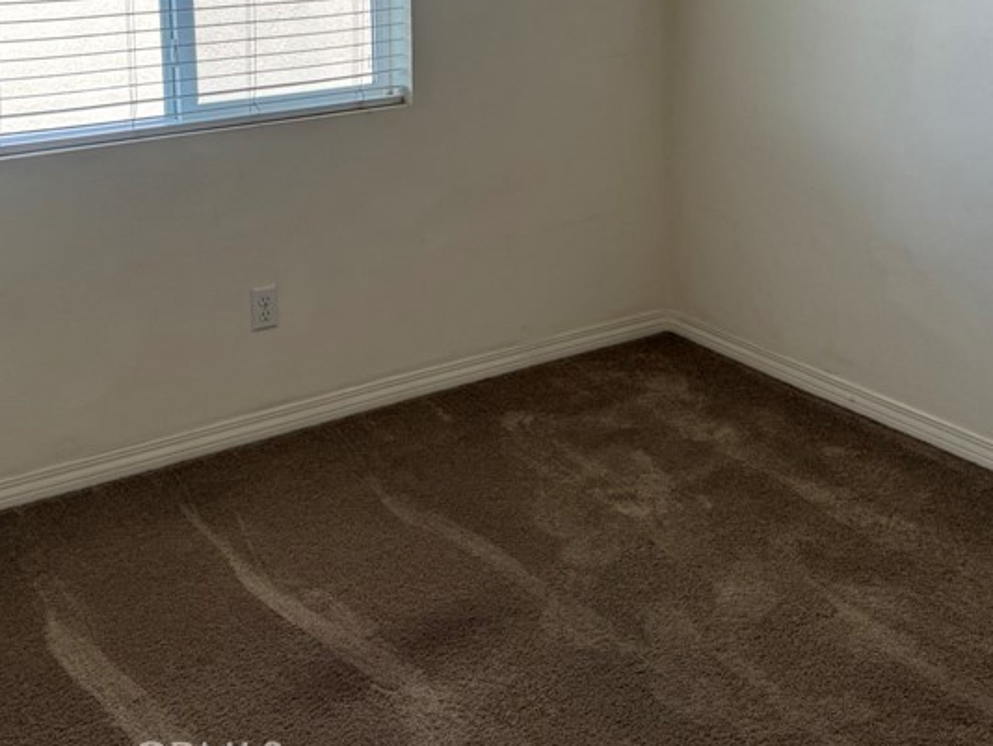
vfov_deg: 30.1
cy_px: 71
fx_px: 1320
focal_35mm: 46
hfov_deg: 41.2
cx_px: 487
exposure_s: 1/120
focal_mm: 6.76
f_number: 1.78
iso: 64
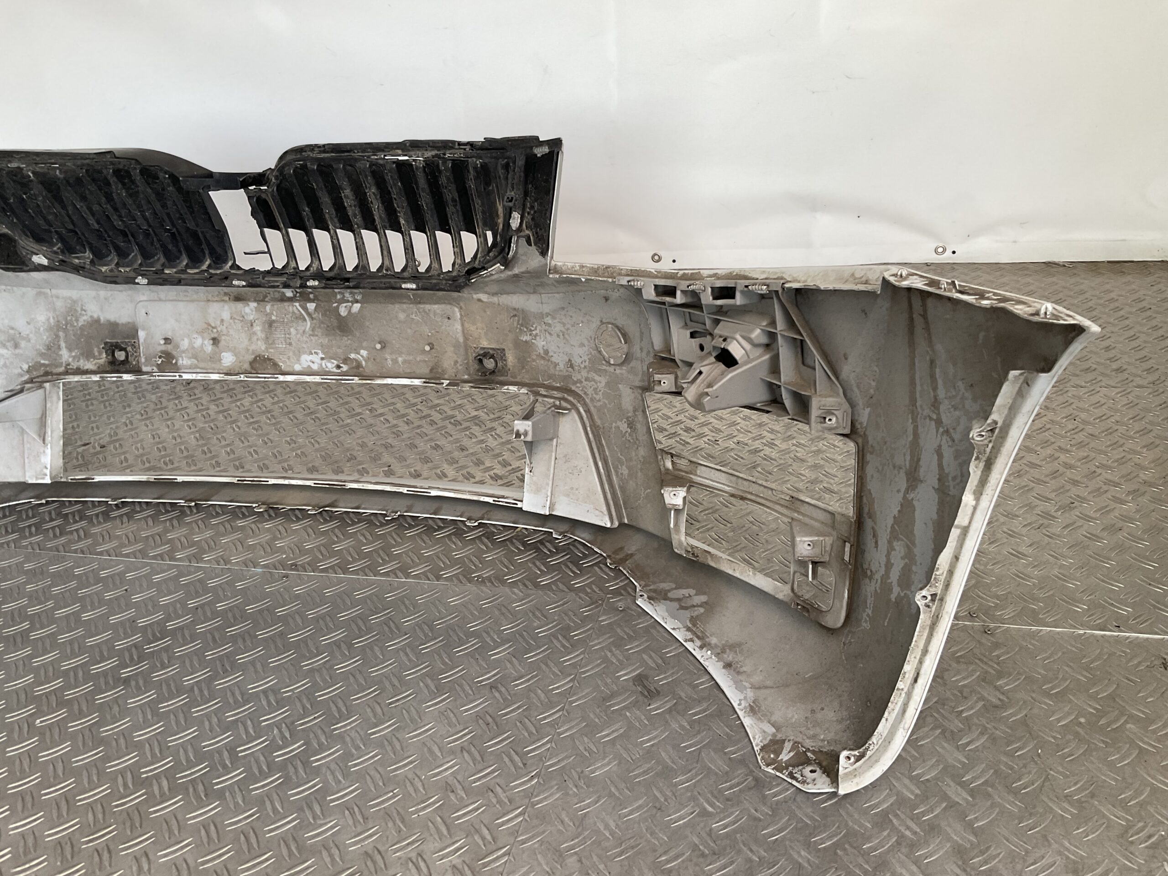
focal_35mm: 29
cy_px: 438
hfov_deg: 61.7
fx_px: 979
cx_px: 584
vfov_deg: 48.2
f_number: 1.8
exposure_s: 1/60
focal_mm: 3
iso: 40
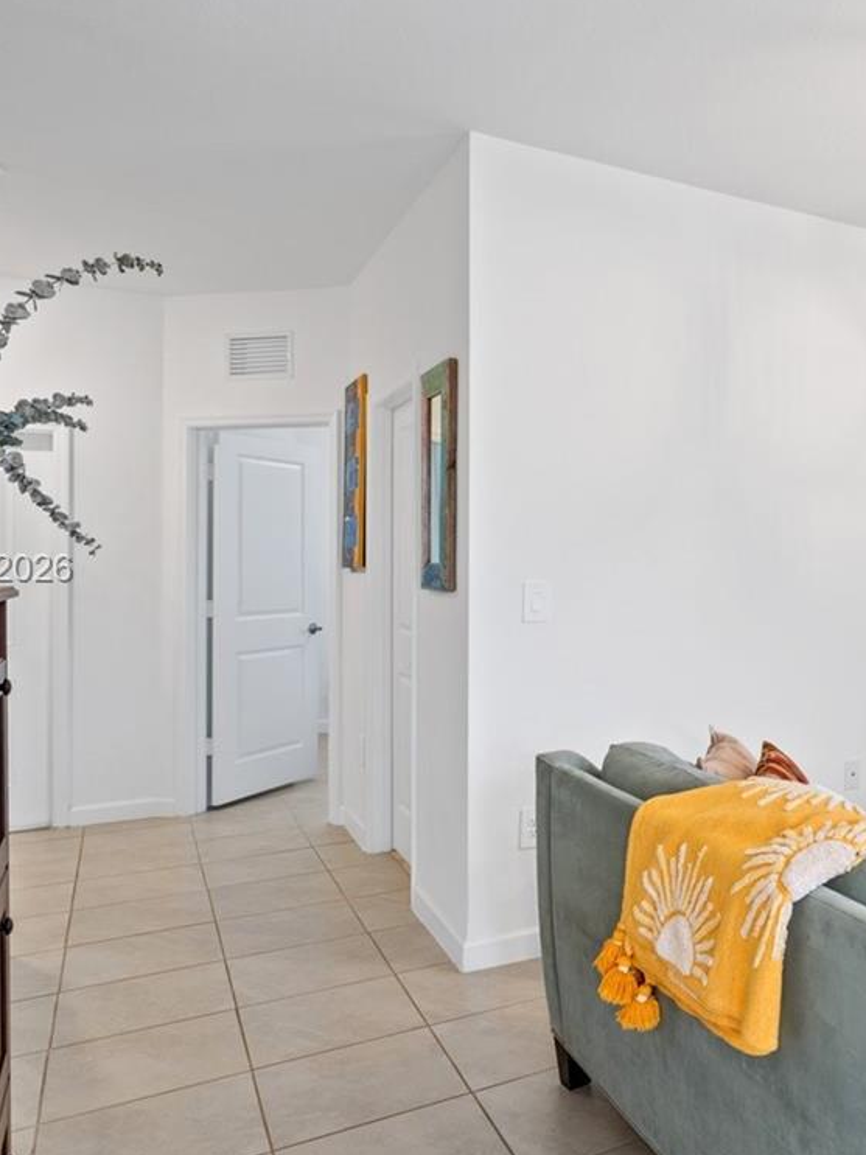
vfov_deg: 61.7
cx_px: 832
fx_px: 968
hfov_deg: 42.7
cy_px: 571
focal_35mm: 29
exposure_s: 1/1.67
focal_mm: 14
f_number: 8
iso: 200
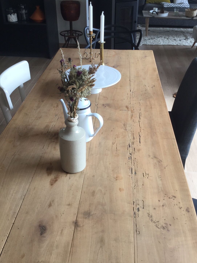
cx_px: 108
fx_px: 266
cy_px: 118
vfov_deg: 52.5
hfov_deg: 40.7
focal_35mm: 35
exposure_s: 1/100
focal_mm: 3.3
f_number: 2.4
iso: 32
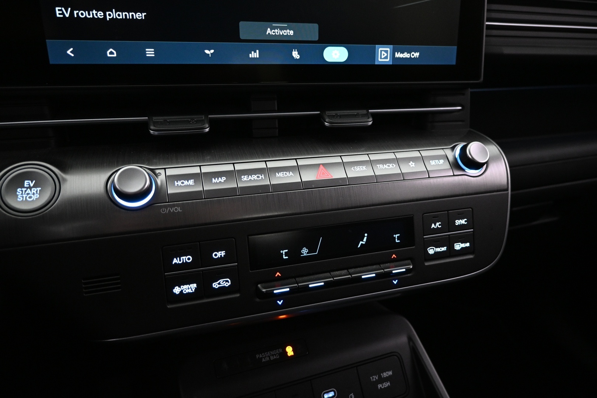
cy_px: 199
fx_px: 398
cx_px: 298
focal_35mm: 24
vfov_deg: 53.1
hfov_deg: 73.7
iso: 1600
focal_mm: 16
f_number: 3.5
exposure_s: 1/40
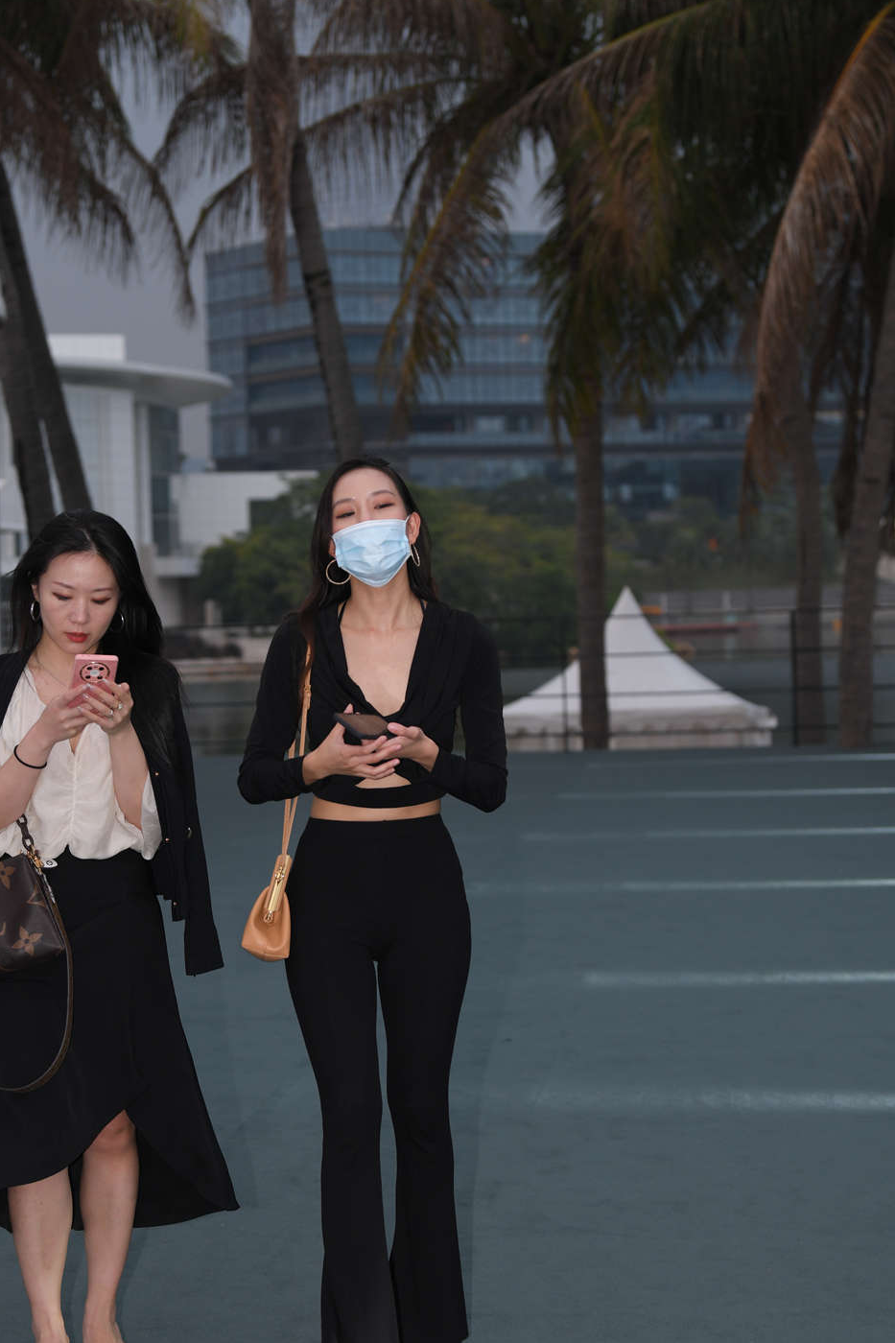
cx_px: 374
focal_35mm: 90
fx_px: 3357
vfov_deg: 22.6
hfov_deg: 15.2
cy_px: 750
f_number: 4
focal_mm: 70
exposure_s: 1/200
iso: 400
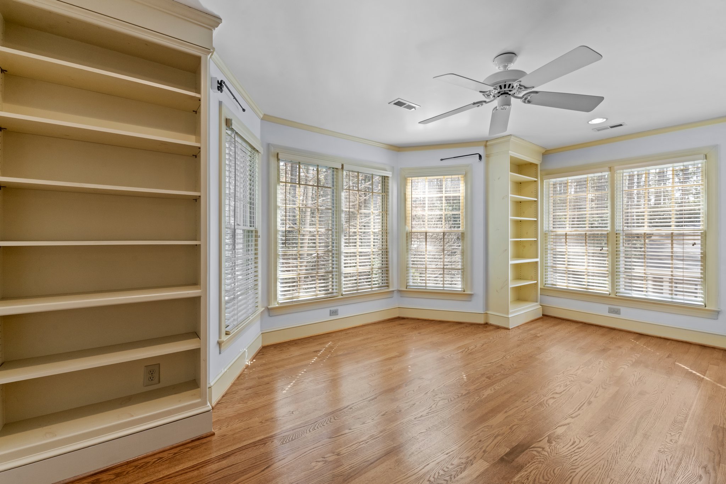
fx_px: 302
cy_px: 242
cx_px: 363
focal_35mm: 15
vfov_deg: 77.3
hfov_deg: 100.4
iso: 400
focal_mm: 15
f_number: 7.1
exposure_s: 1/10
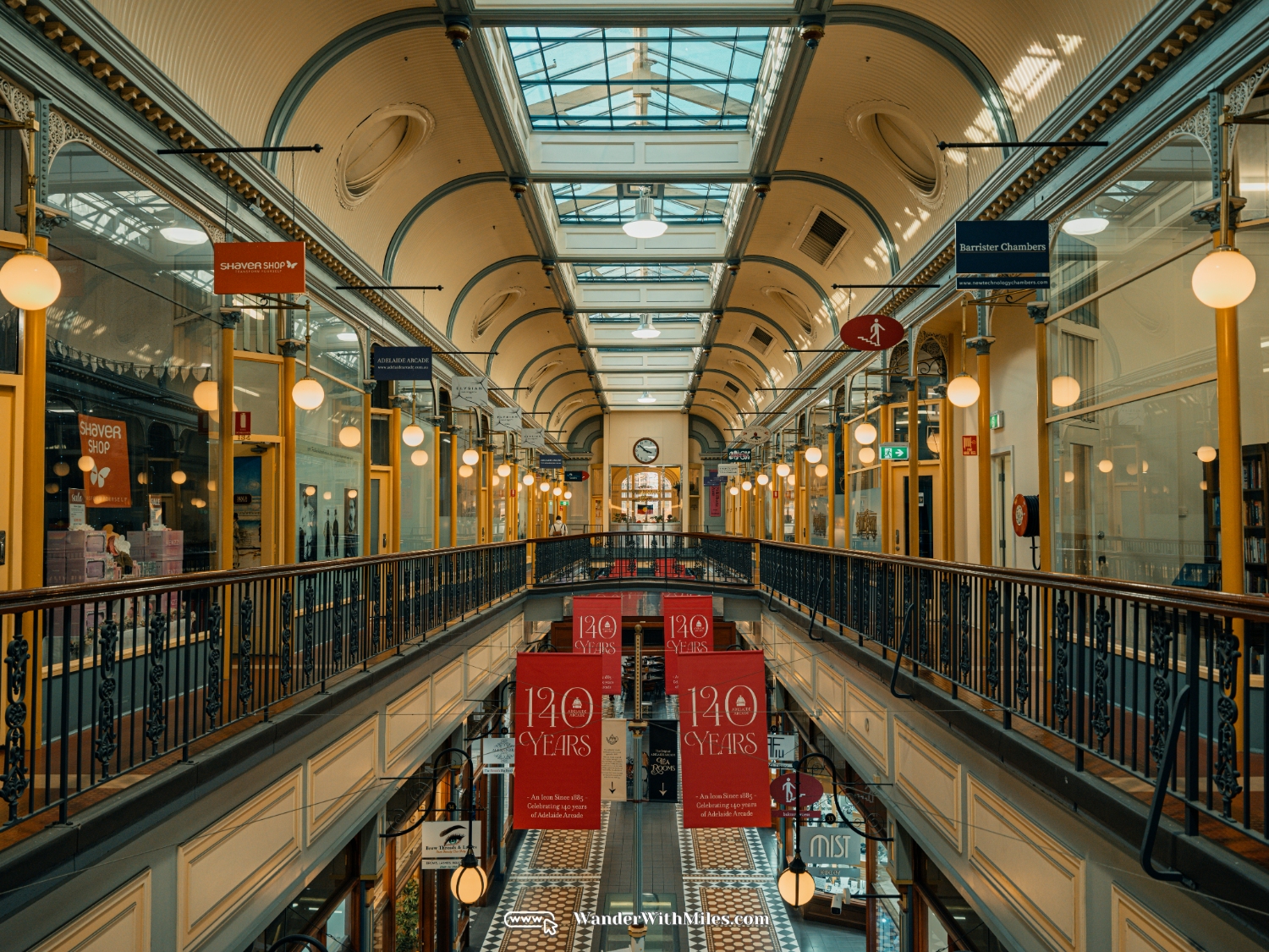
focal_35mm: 28
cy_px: 476
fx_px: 1026
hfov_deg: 63.4
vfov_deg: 49.7
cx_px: 634
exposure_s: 1/90
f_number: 4
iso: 800
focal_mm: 35
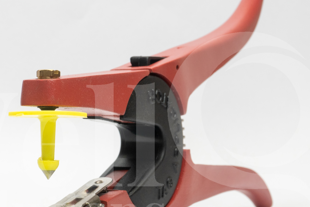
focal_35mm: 93
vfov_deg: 14.7
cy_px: 132
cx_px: 106
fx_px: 800
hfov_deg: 21.8
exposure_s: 1/25
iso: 320
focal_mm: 33
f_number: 11
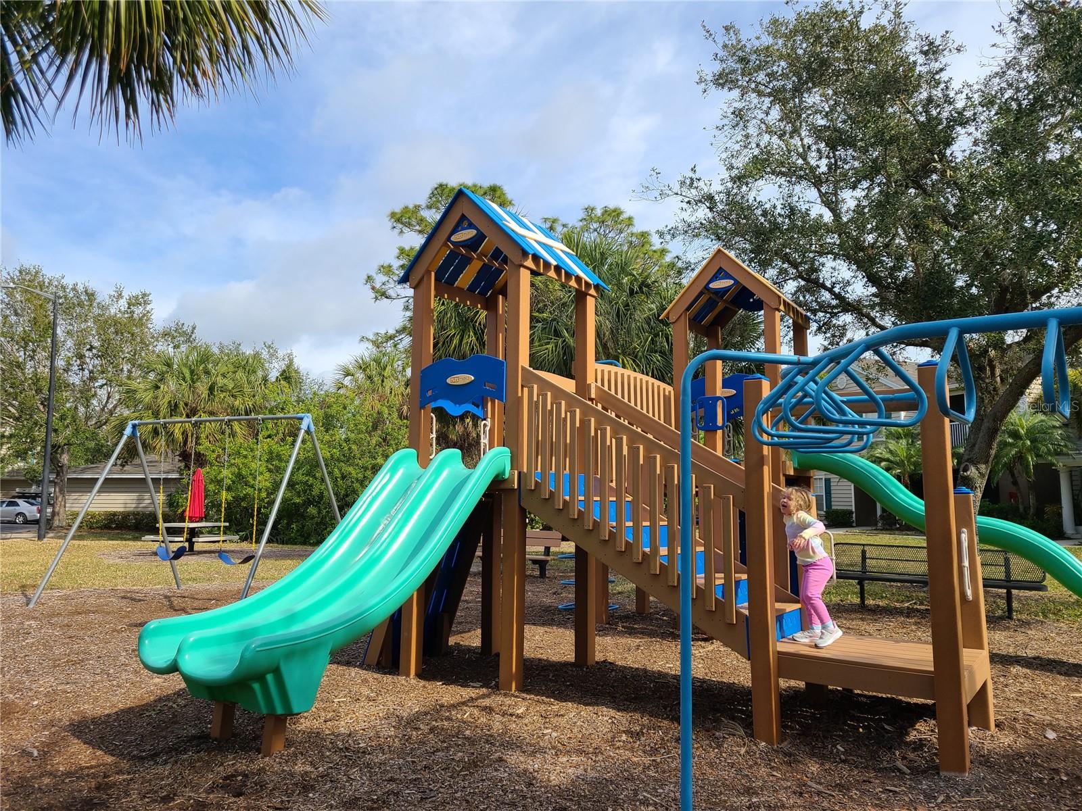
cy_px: 406
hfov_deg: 67.3
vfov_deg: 53.1
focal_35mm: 26
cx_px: 541
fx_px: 813
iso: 40
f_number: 1.8
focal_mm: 5.4
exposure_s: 1/1728
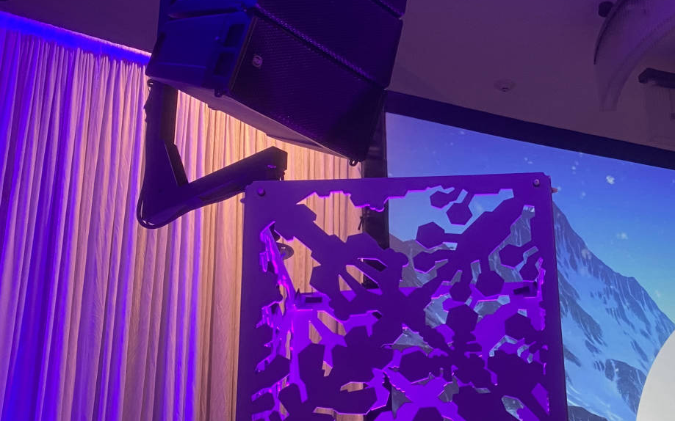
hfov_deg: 31.9
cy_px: 269
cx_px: 640
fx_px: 1104
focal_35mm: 60
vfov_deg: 21.6
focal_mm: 4.25
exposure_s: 1/60
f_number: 1.8
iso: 125
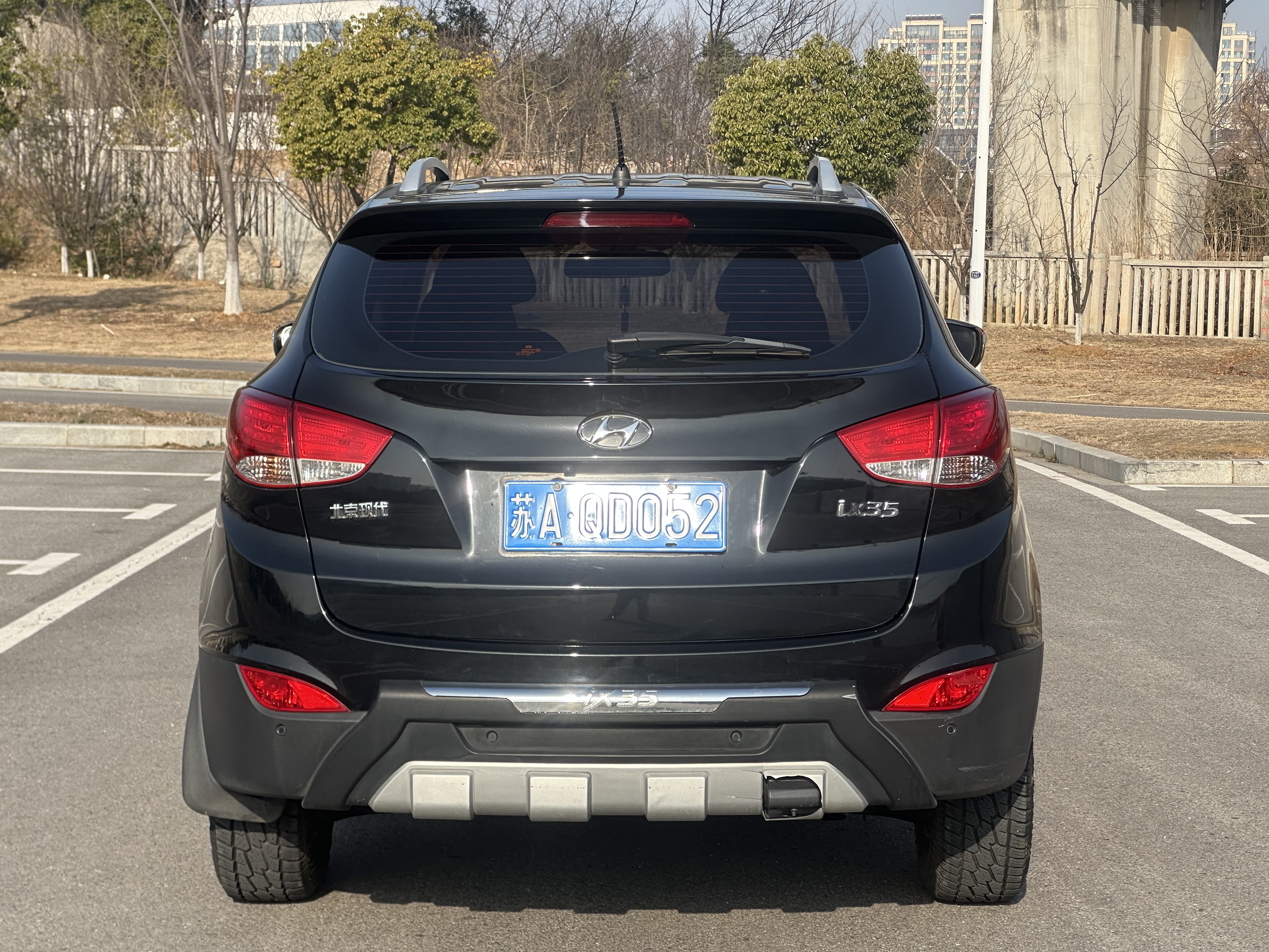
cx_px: 634
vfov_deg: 19.1
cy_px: 476
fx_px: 2823
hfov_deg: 25.3
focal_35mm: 77
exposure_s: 1/561
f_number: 2.8
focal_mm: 9
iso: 32
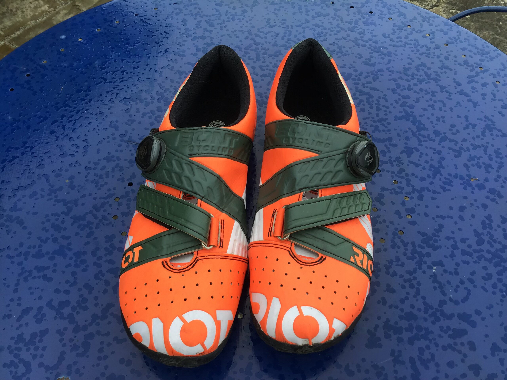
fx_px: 454
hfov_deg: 58.4
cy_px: 190
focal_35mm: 31
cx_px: 254
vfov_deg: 45.4
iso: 25
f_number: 2.4
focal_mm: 3.3
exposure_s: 1/345
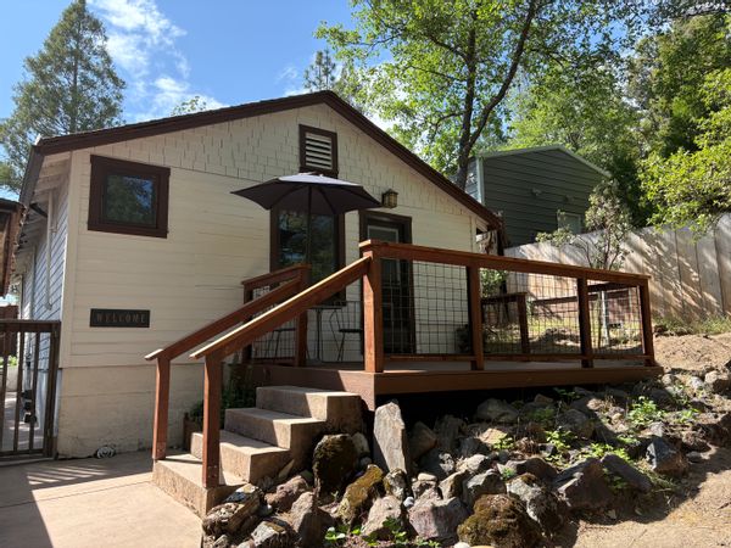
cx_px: 366
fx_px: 549
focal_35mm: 26
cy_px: 274
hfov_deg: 67.3
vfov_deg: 53.1
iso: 64
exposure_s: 1/1081
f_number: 1.6
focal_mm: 5.96
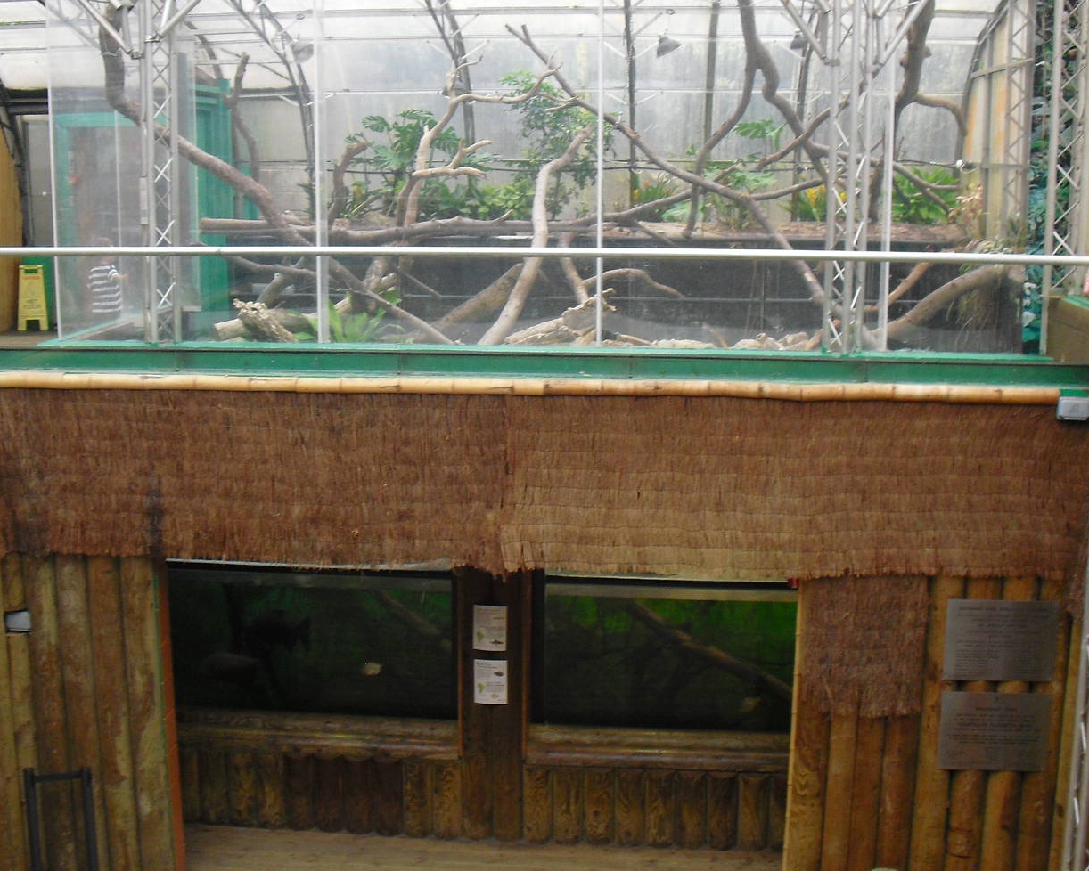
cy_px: 415
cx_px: 514
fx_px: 1483
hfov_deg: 40.3
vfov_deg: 32.7
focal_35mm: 46
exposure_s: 1/100
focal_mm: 6.3
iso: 200
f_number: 3.1
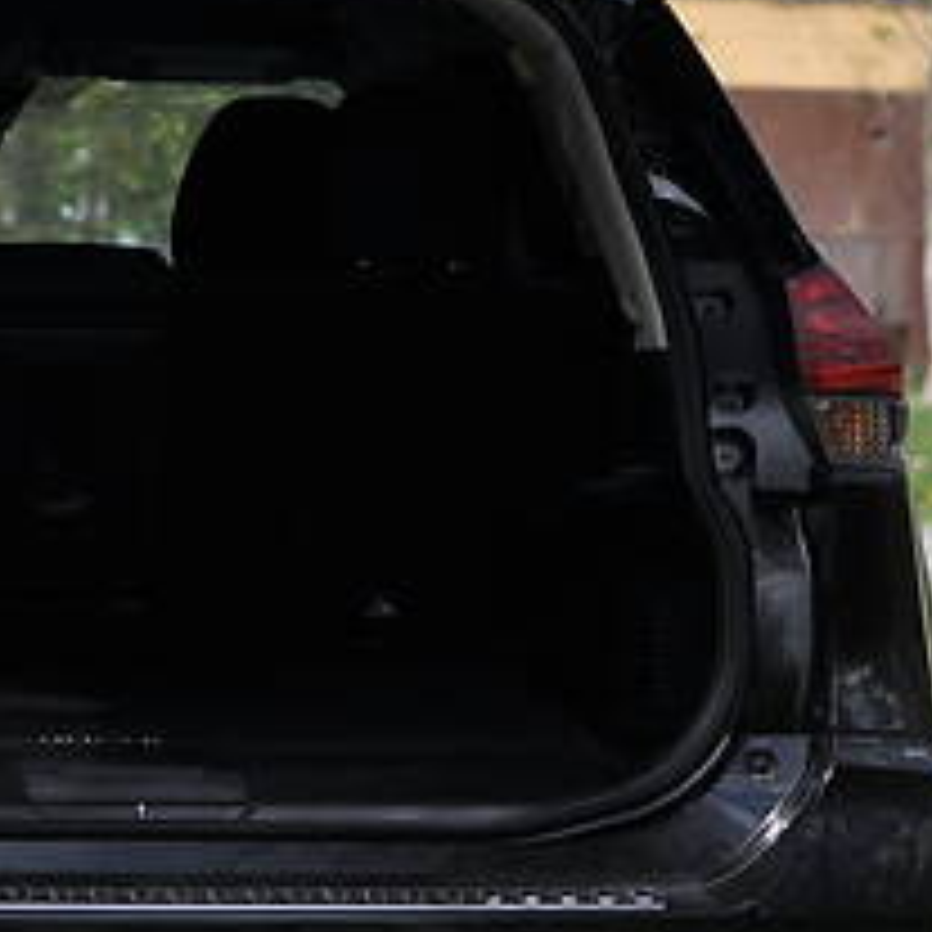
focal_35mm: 246
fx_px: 7493
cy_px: 371
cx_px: 203
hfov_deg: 7.1
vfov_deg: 7.1
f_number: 3.5
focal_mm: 50
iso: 159
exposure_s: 1/4000
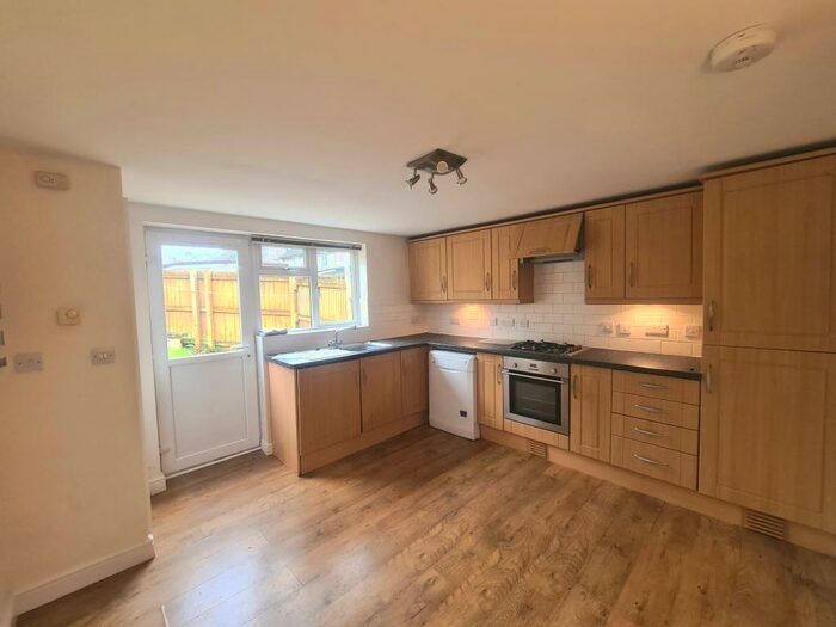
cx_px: 418
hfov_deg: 106.2
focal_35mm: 13
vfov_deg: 89.9
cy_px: 314
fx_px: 314
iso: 160
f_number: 2.2
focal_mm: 2.2
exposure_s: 1/50
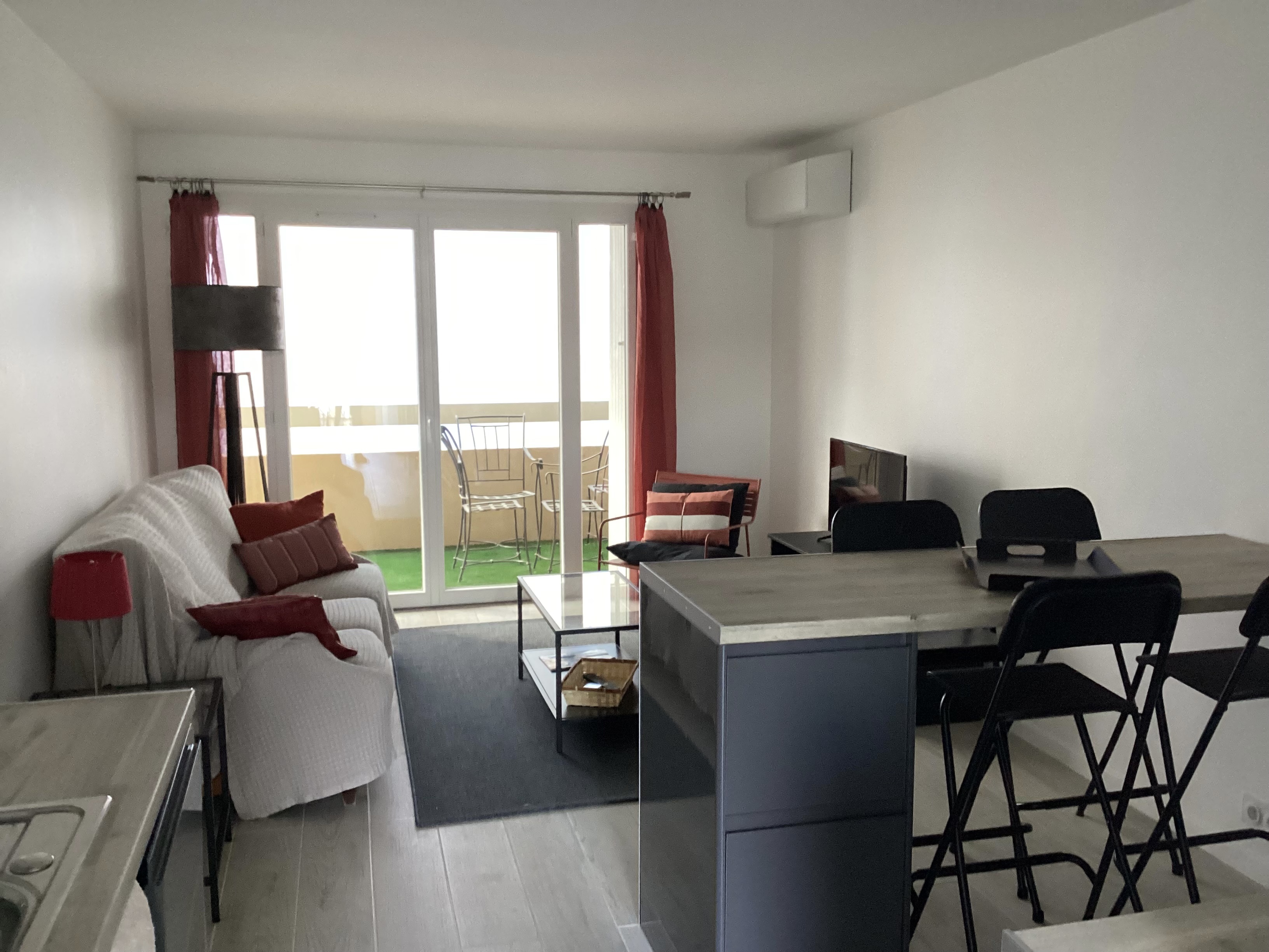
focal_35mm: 31
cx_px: 634
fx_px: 1136
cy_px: 476
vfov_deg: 45.4
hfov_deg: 58.4
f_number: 2.4
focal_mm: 3.3
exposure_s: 1/60
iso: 320
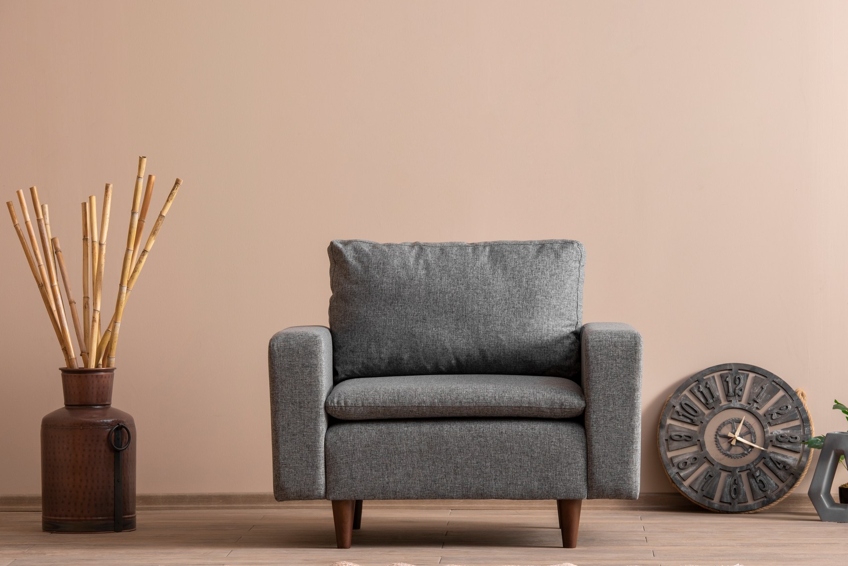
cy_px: 285
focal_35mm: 156
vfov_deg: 8.8
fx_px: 3675
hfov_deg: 13.2
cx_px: 453
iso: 125
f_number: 7.1
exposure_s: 1/160
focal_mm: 135
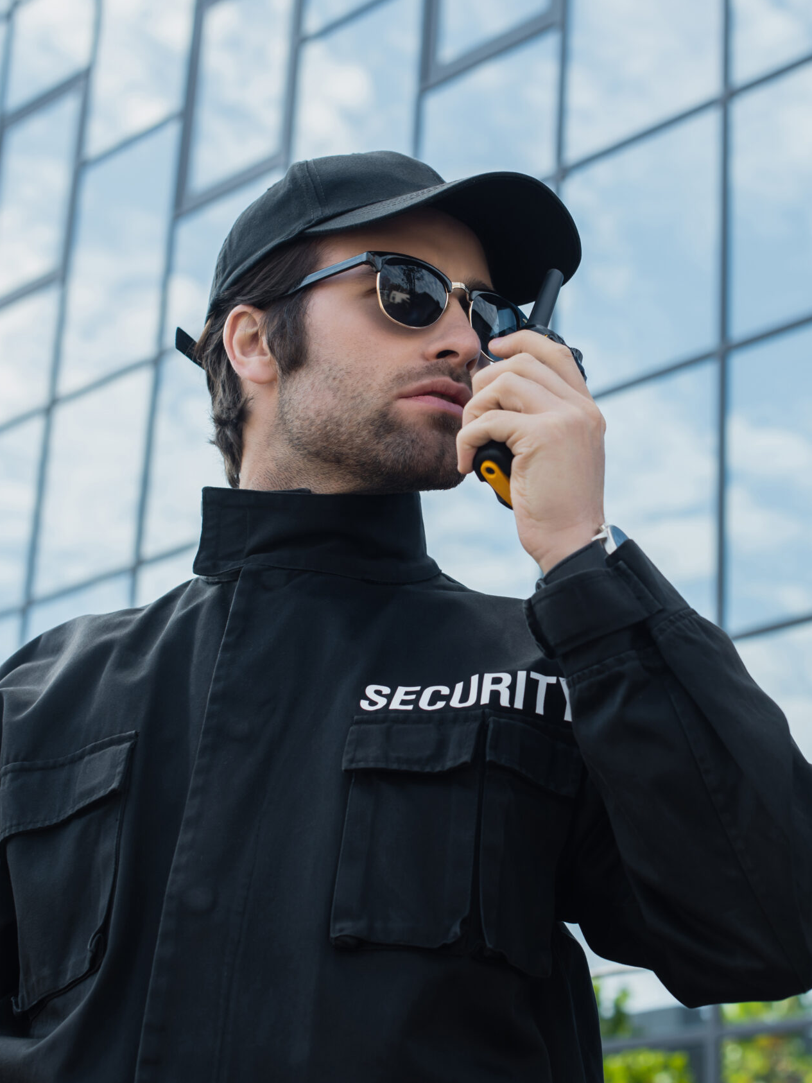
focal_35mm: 73
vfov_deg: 26.7
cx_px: 587
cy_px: 536
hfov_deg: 20.0
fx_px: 2283
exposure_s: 1/200
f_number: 5
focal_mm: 50
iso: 125
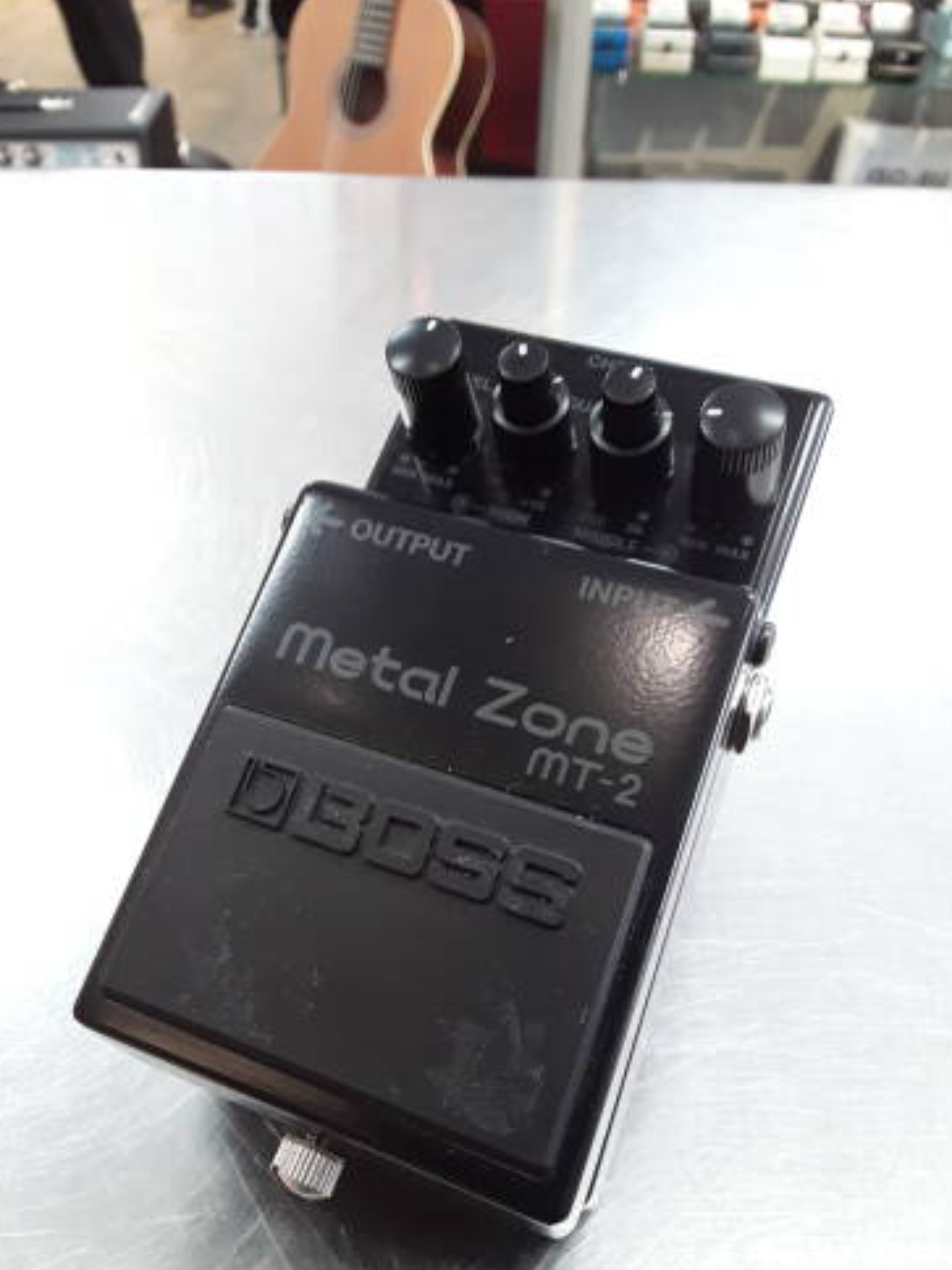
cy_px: 677
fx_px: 1063
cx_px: 472
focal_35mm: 29
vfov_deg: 61.6
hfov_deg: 48.2
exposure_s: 1/20
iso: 100
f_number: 1.9
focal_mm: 2.91
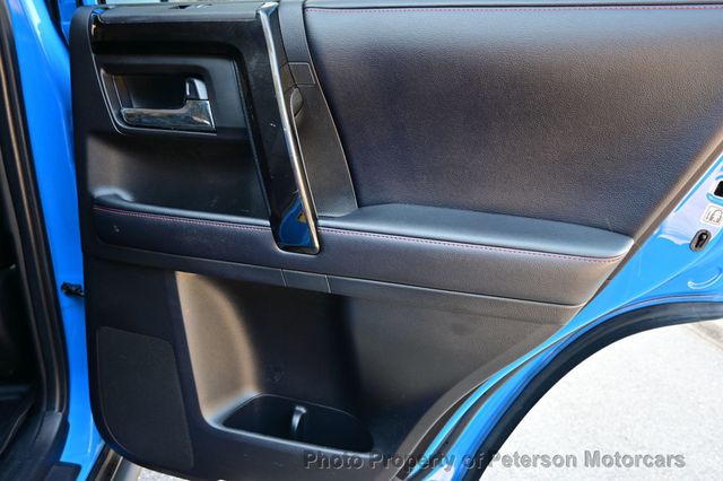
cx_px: 362
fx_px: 482
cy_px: 240
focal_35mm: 24
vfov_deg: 53.1
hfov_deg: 73.8
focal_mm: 16
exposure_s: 1/25
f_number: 3.5
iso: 100
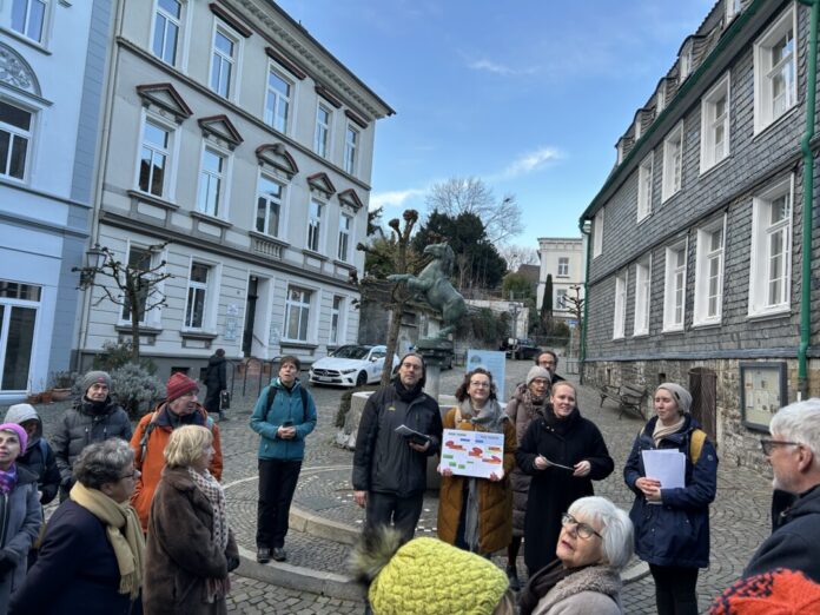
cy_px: 308
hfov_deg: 67.3
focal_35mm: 26
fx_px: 616
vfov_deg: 53.1
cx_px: 410
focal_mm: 5.7
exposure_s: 1/122
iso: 32
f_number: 1.5
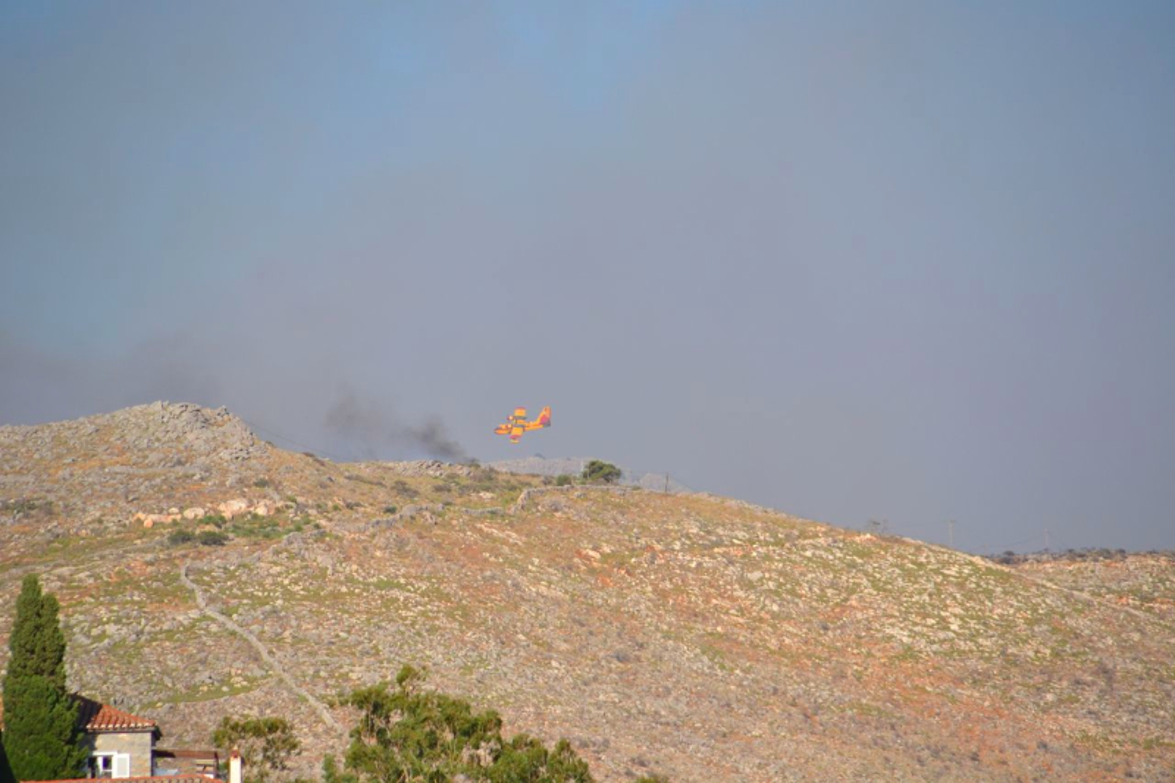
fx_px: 9789
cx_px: 588
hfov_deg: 6.9
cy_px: 392
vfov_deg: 4.6
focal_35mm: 300
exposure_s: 1/2000
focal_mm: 200
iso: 400
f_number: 6.3
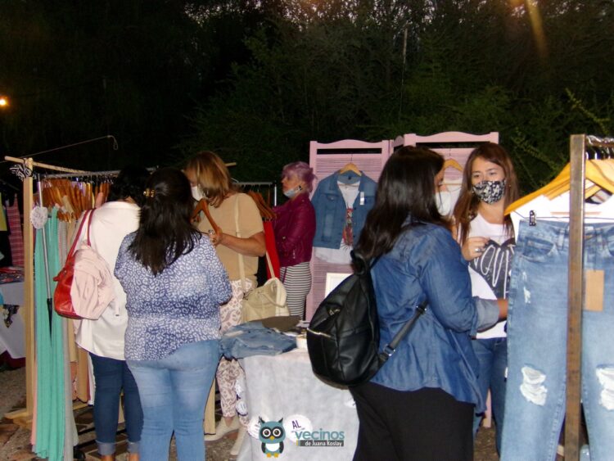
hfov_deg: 45.8
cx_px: 307
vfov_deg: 35.2
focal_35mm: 41
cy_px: 230
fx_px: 727
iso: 400
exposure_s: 1/34
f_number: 3.6
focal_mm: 7.2
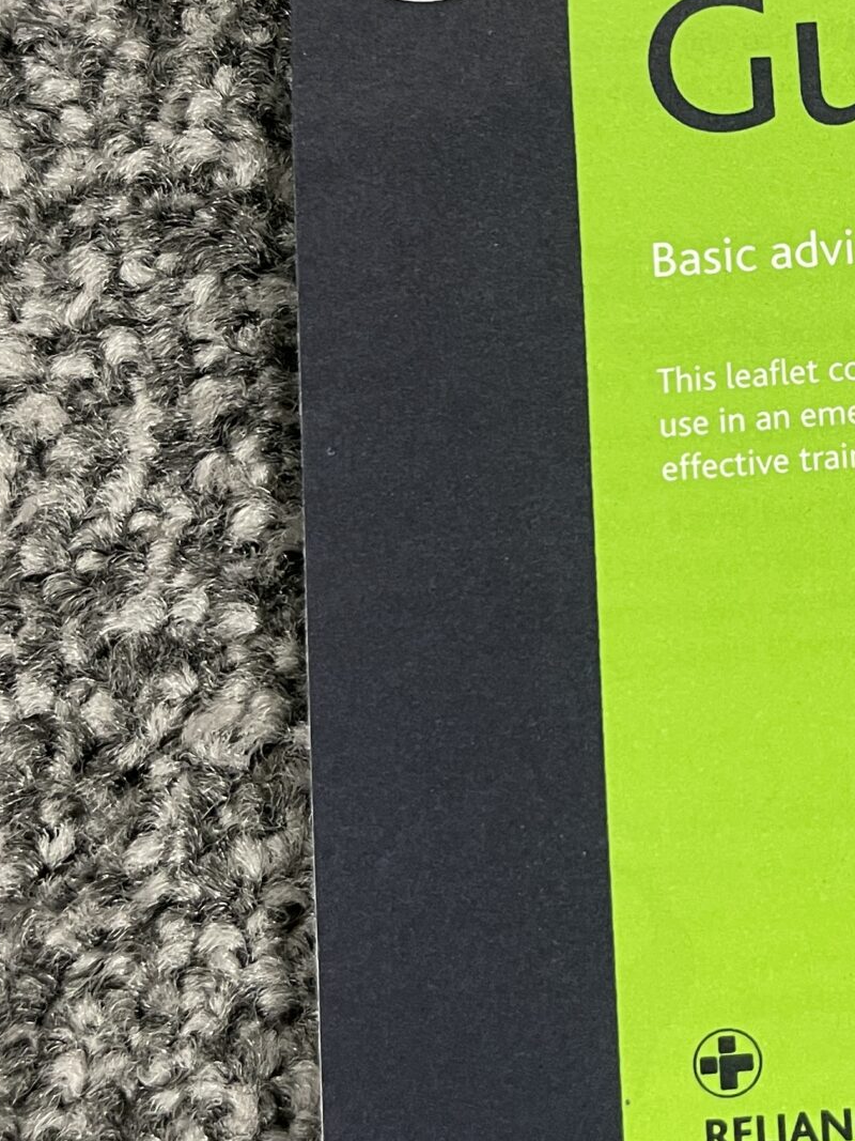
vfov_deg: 31.7
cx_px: 872
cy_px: 303
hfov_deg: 23.3
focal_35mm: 60
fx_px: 1976
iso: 160
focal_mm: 5.1
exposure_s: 1/60
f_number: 1.6
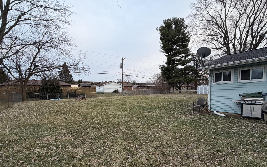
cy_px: 99
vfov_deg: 67.5
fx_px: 124
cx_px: 133
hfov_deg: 94.4
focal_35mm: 17
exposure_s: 1/121
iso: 160
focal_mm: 2.22
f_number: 2.2
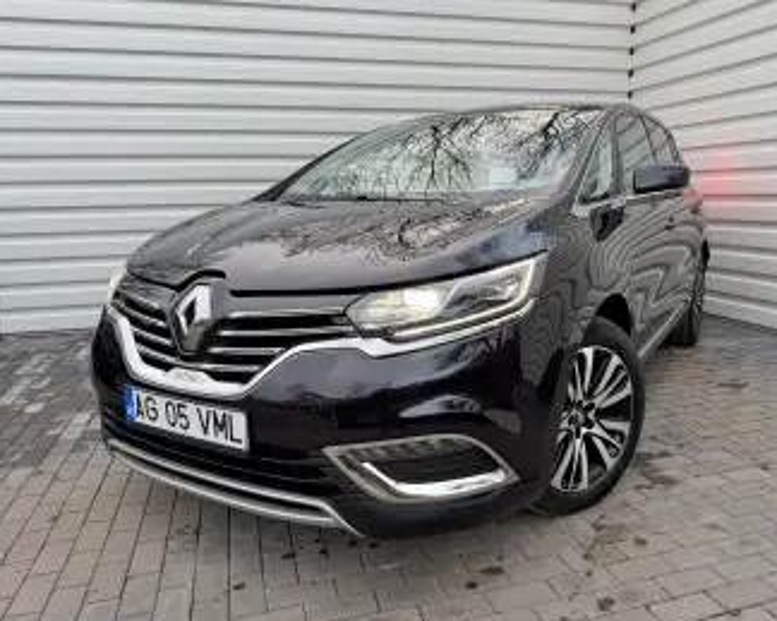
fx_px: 598
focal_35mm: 26
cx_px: 424
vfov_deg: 54.9
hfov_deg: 65.9
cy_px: 321
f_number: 1.78
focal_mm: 6.76
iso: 100
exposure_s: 1/91
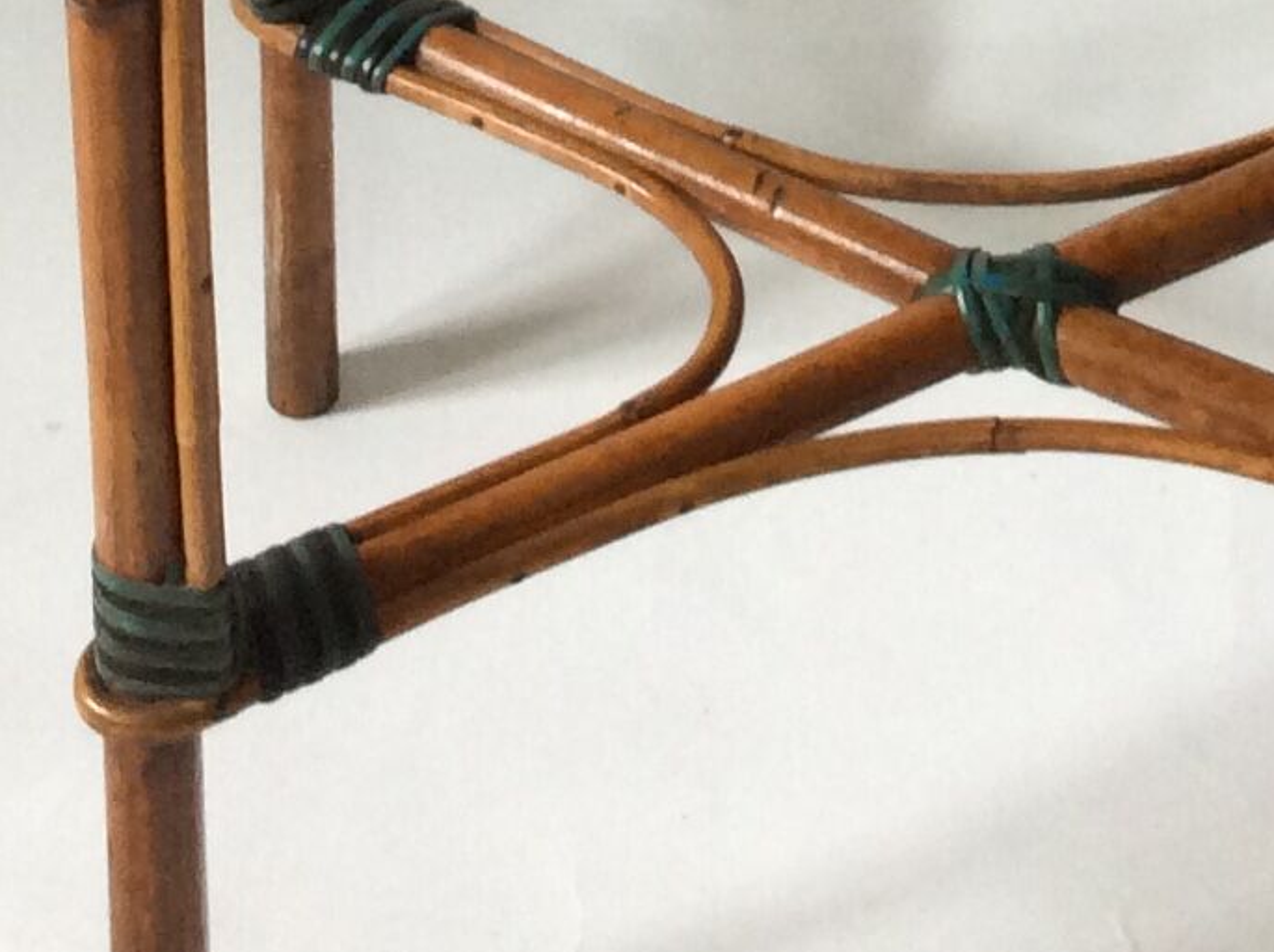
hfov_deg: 16.2
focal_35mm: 121
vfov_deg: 11.6
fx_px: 4448
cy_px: -552
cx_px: 950
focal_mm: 3.3
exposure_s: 1/25
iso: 80
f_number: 2.4
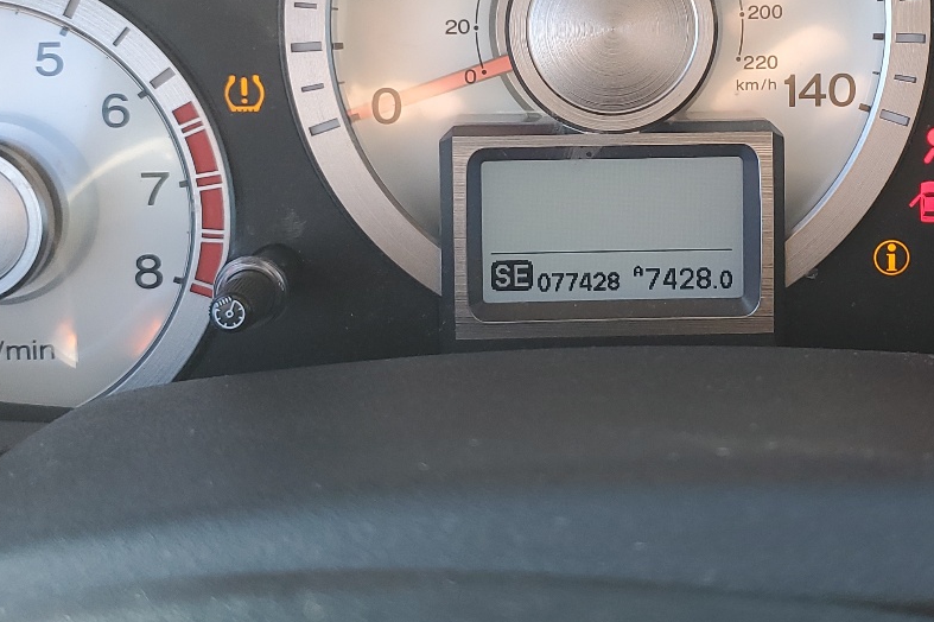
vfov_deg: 24.1
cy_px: 97
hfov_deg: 36.0
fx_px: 1426
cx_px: 599
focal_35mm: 55
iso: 57
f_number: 1.5
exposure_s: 1/120
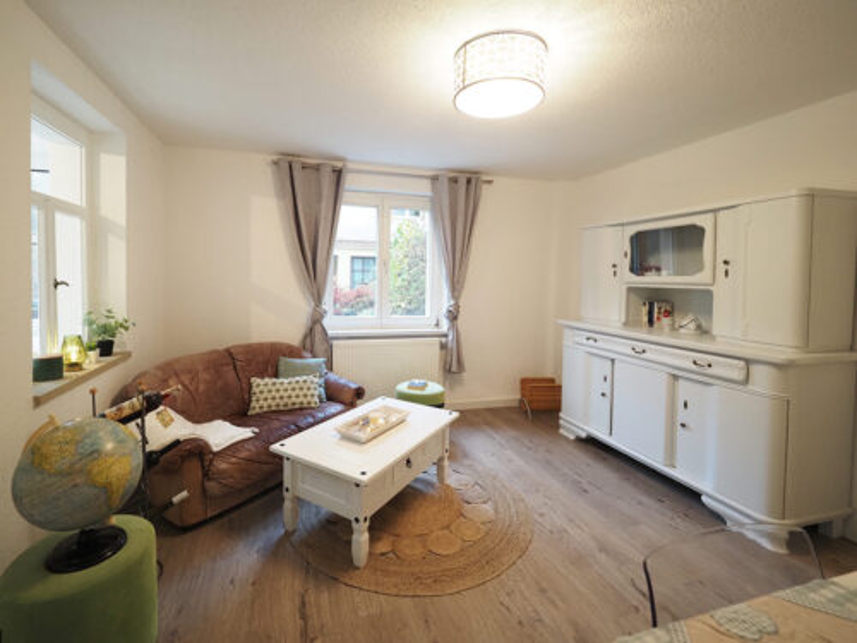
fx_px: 347
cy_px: 322
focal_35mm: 14
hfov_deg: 102.1
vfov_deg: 85.7
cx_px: 428
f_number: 2.8
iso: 800
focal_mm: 7
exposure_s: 1/60
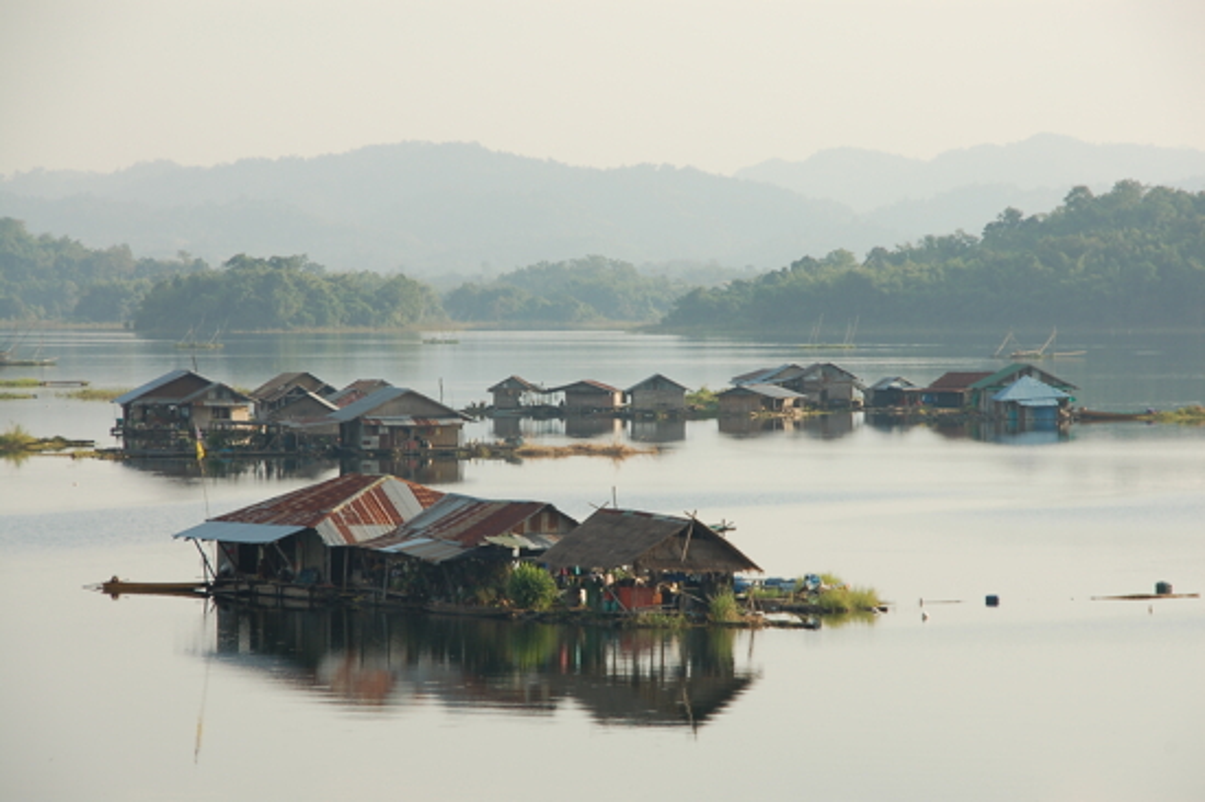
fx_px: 6774
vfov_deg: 6.8
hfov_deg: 10.2
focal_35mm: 202
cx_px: 602
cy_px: 401
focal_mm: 135
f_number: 8
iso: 200
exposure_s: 1/200
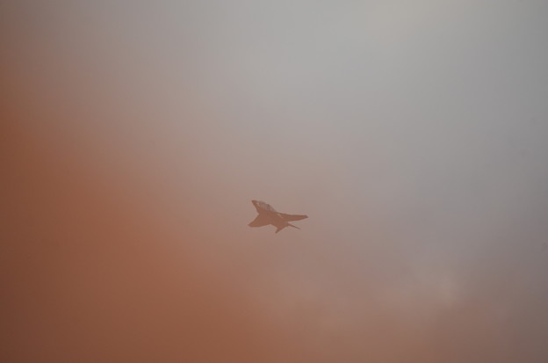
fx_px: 6834
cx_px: 274
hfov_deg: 4.6
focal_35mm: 450
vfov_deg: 3.0
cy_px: 182
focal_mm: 300
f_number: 6.3
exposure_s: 1/1600
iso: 400
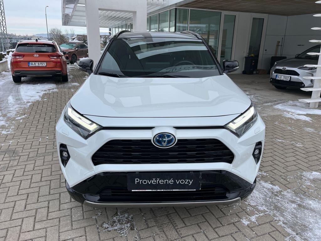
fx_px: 241
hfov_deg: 67.3
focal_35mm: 26
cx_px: 160
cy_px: 120
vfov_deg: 53.1
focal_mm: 5.1
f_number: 1.6
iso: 50
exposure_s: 1/1212
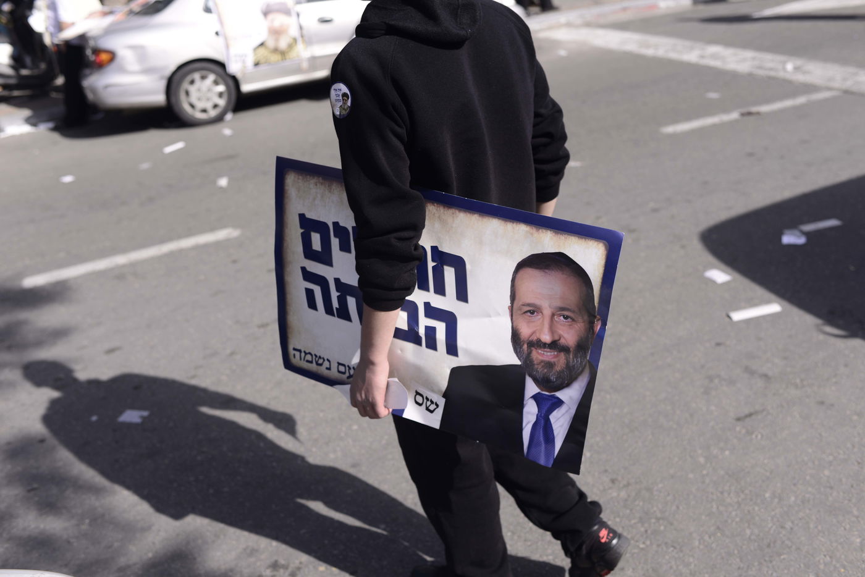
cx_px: 432
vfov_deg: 37.9
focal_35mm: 35
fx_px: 841
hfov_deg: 54.4
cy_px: 288
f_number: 3.5
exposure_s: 1/1000
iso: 100
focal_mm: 35
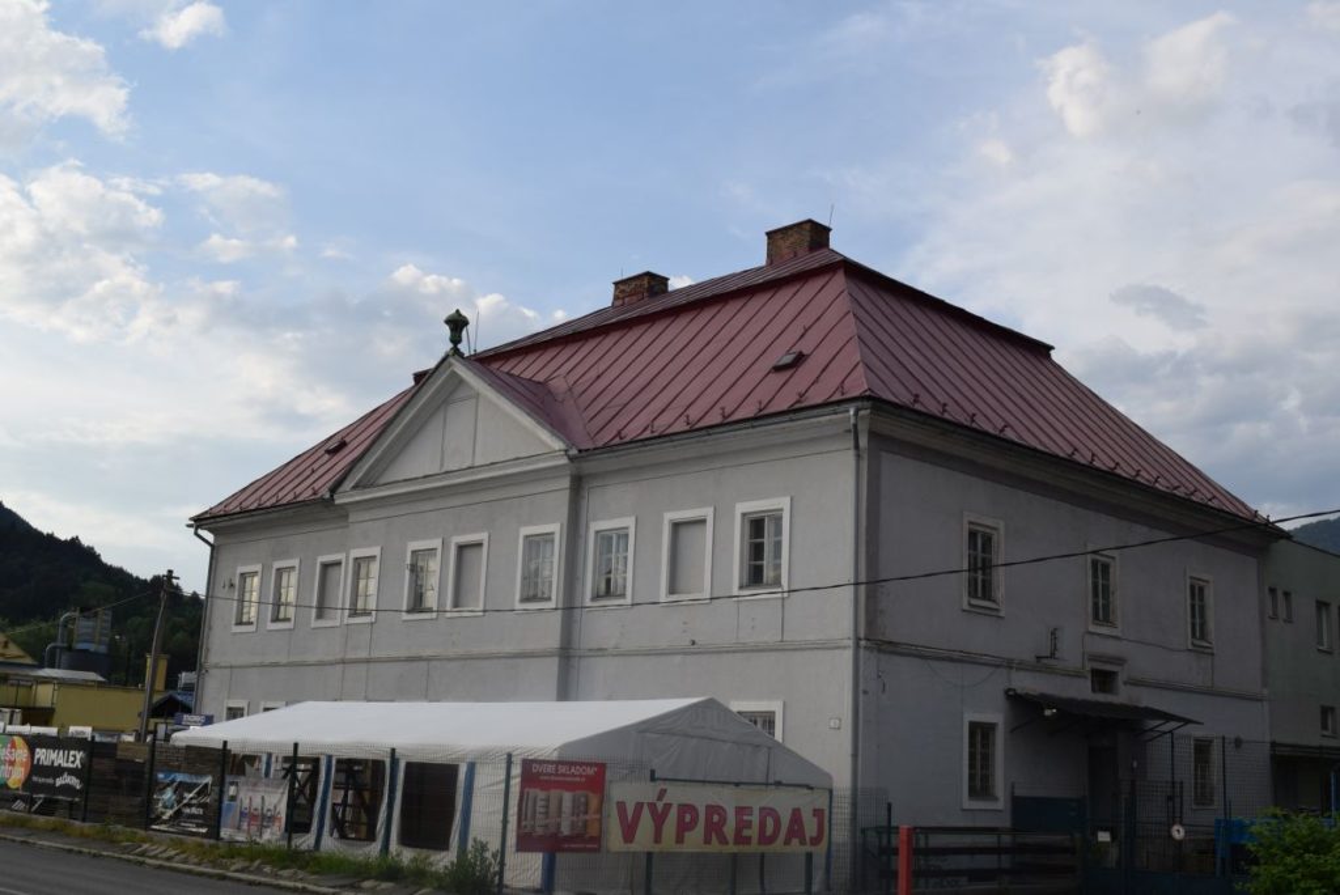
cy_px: 448
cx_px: 670
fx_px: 1452
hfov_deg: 49.5
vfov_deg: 34.3
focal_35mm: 39
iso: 200
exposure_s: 1/320
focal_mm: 26
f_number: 9
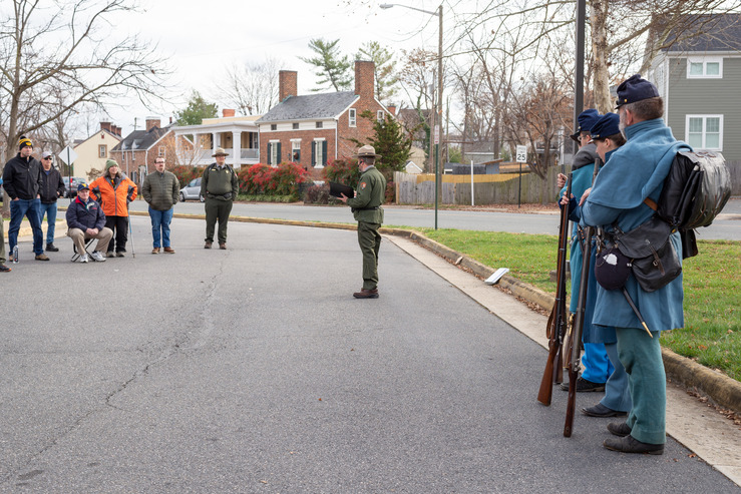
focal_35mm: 50
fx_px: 1029
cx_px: 370
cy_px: 247
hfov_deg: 39.6
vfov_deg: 27.0
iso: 400
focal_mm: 50
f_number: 7.1
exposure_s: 1/400
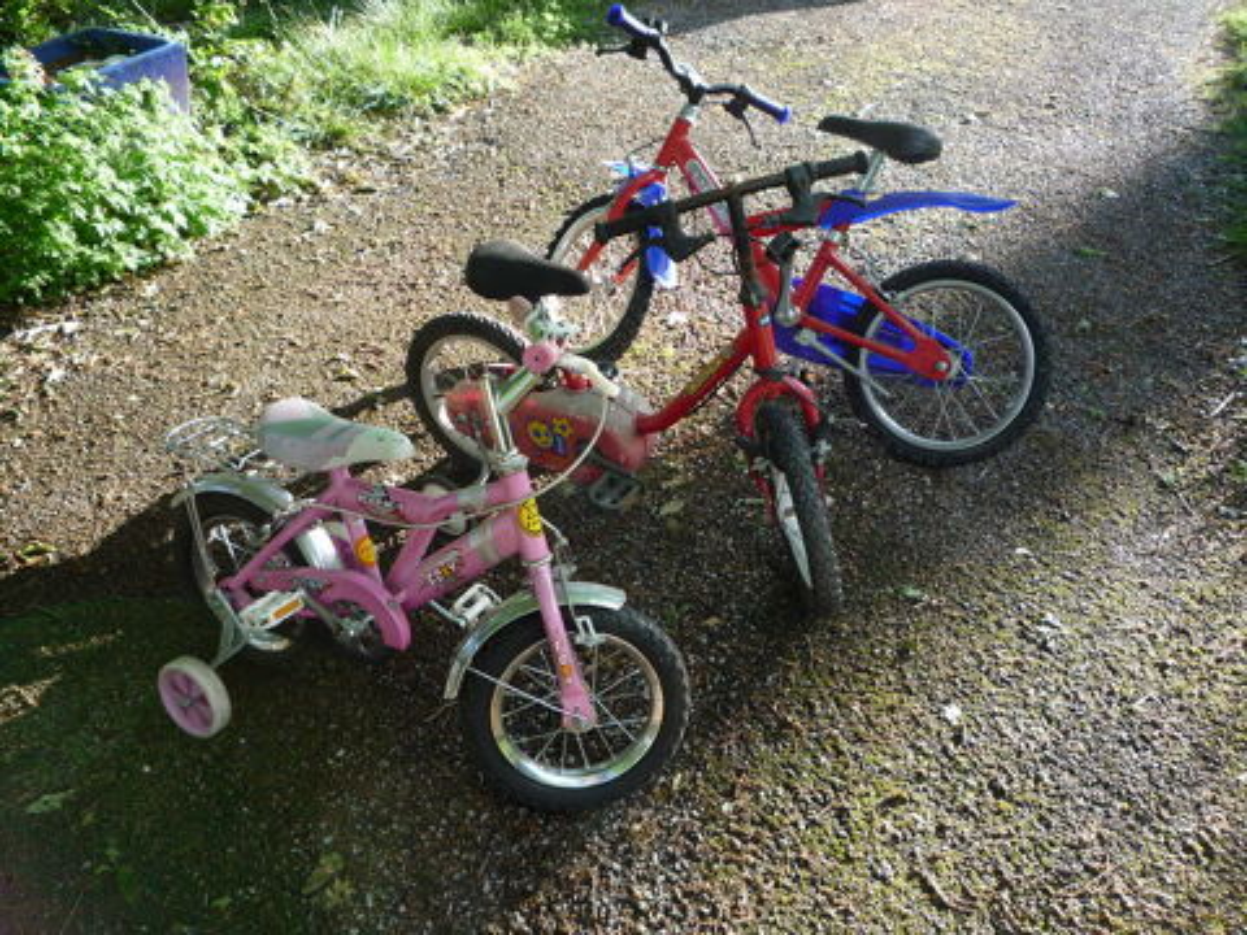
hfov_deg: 60.0
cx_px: 624
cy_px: 468
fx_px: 1081
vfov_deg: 46.8
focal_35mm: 30
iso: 100
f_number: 3.3
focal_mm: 5.2
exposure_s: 1/100
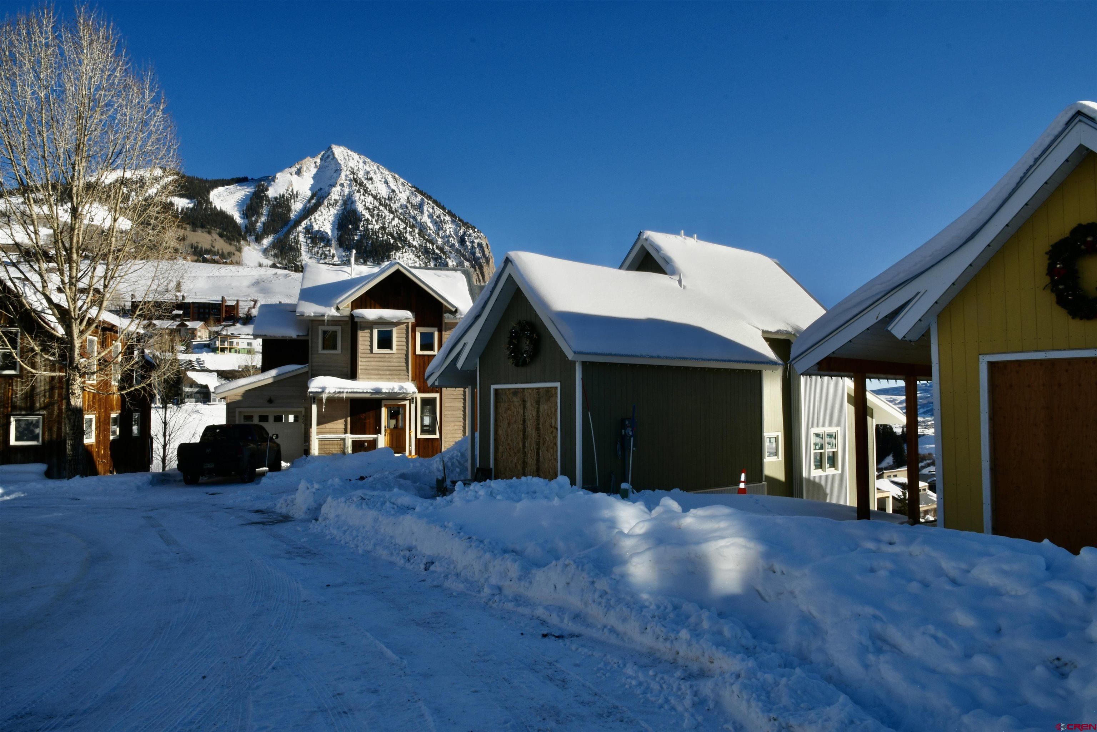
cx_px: 548
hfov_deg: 73.7
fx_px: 731
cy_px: 366
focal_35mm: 24
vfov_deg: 53.1
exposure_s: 1/60
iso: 100
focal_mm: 16
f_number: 22
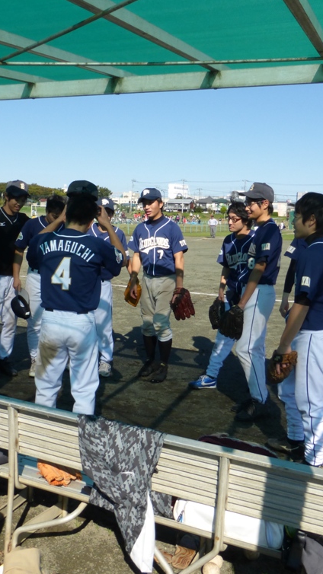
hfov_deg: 31.9
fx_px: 563
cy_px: 288
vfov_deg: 54.0
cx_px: 123
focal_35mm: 37
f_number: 4
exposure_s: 1/800
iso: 100
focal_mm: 4.3
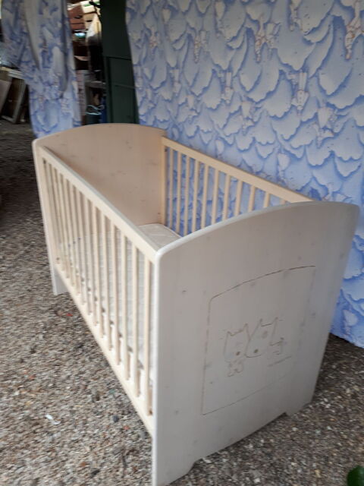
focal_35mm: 27
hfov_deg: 51.4
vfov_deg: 65.3
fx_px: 379
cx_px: 182
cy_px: 243
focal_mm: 3.6
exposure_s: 1/33
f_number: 1.9
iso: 40
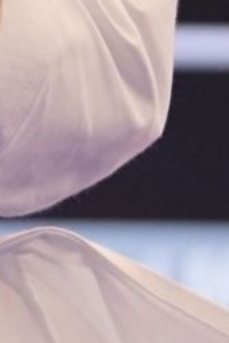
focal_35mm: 2081
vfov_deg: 1.0
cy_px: -262
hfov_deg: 0.7
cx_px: -328
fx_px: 19828
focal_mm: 200
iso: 1000
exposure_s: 1/500
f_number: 2.8
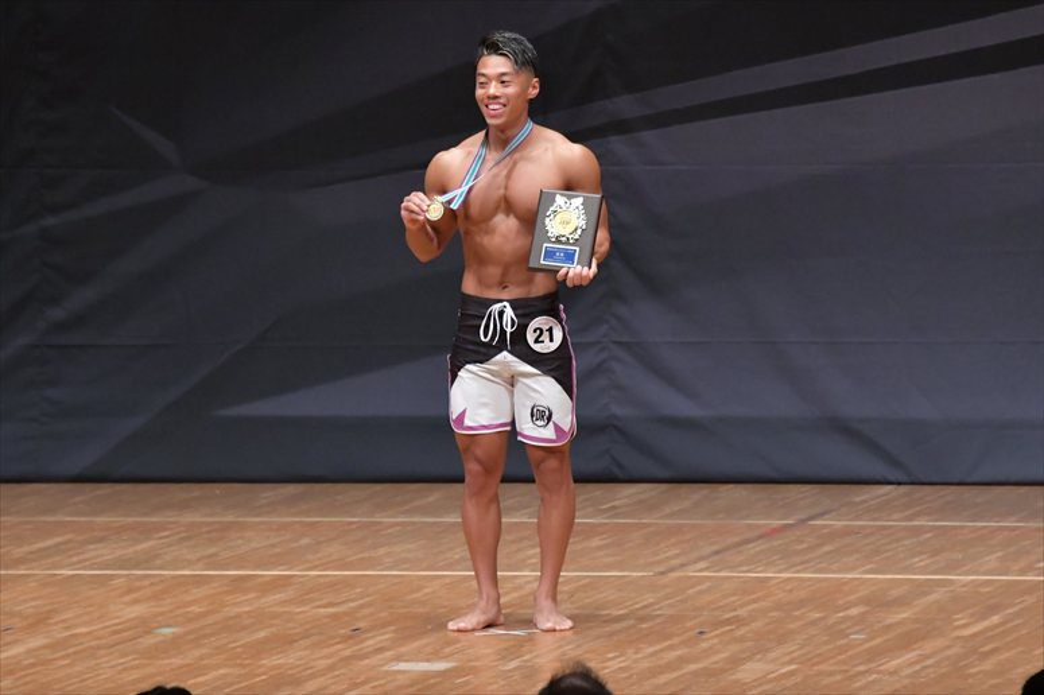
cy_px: 348
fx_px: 8696
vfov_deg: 4.6
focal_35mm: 300
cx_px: 522
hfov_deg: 6.9
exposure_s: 1/400
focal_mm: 200
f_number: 5.6
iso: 6400
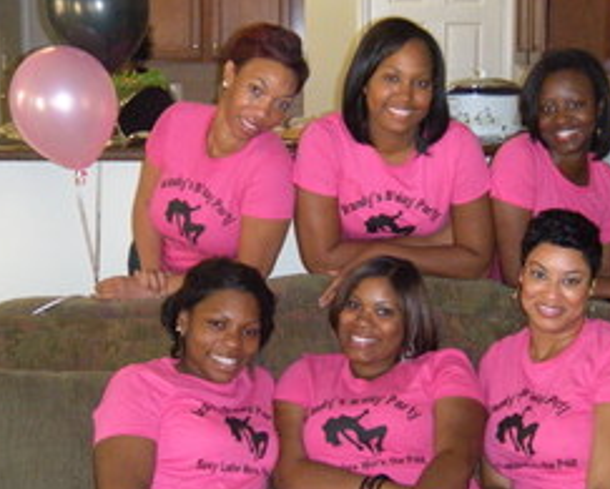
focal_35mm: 69
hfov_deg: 27.5
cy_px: 224
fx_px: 1247
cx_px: 330
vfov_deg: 22.2
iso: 514
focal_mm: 7.4
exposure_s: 1/30
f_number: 4
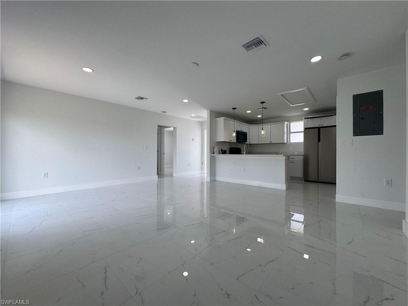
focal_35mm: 14
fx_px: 165
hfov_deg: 102.1
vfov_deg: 85.7
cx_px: 204
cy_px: 153
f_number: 2.2
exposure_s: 1/267
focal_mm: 2.22
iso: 40
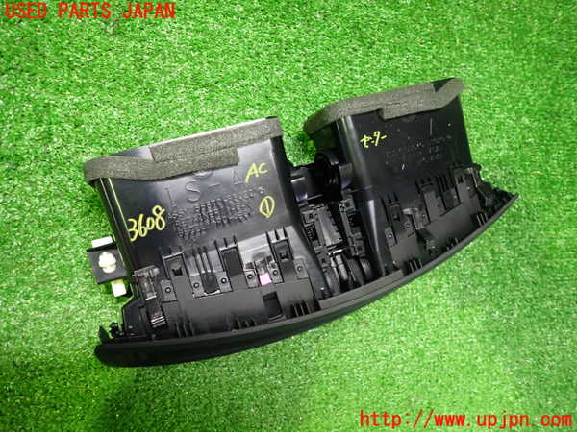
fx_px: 417
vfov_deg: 54.9
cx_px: 288
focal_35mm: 25
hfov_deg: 69.4
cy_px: 216
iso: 640
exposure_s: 1/30
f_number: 2
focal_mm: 4.5
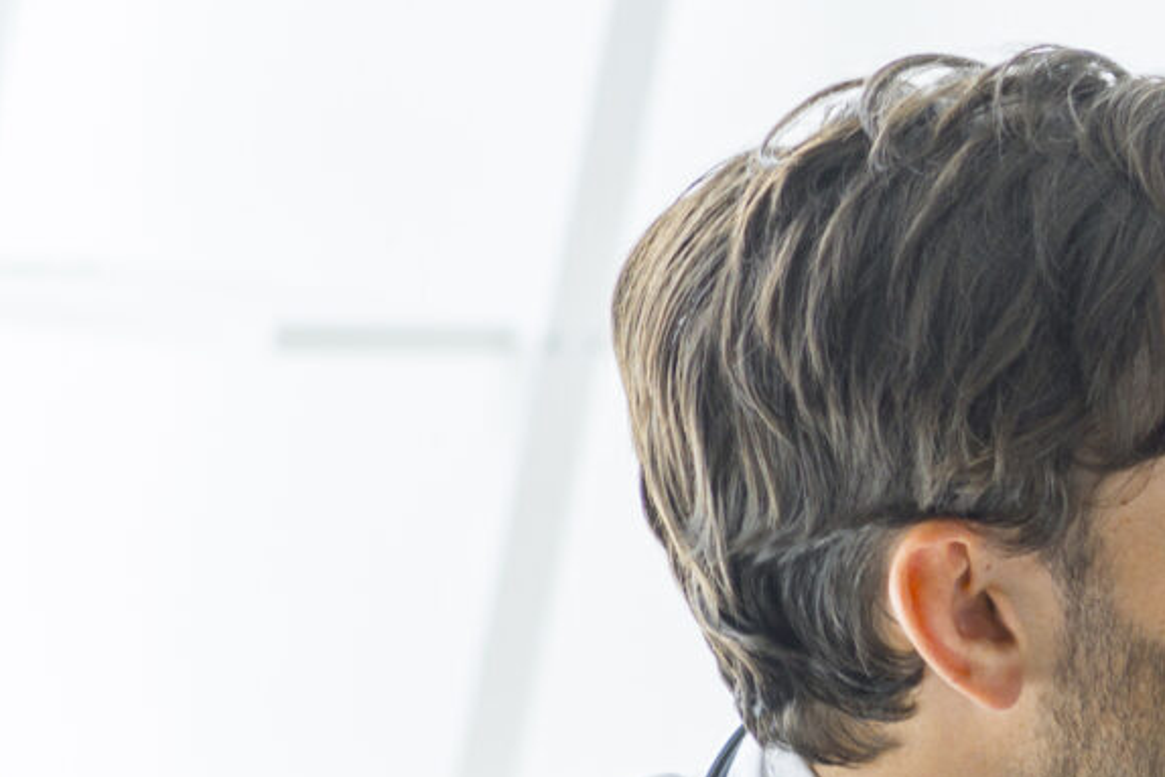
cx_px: 2302
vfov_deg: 3.6
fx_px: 12267
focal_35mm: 379
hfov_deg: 5.3
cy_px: 591
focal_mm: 85
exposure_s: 1/250
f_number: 3.5
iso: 250
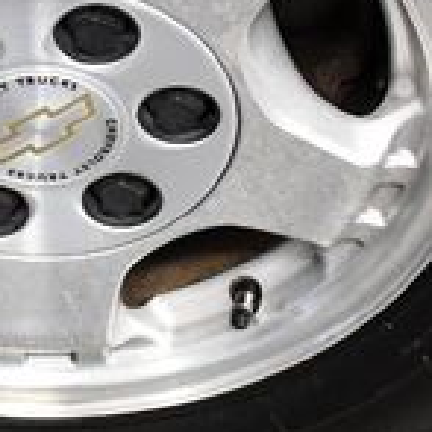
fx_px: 2090
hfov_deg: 11.7
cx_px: 35
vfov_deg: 11.7
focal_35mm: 148
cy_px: 46
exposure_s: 1/125
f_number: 3.8
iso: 1800
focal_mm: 20
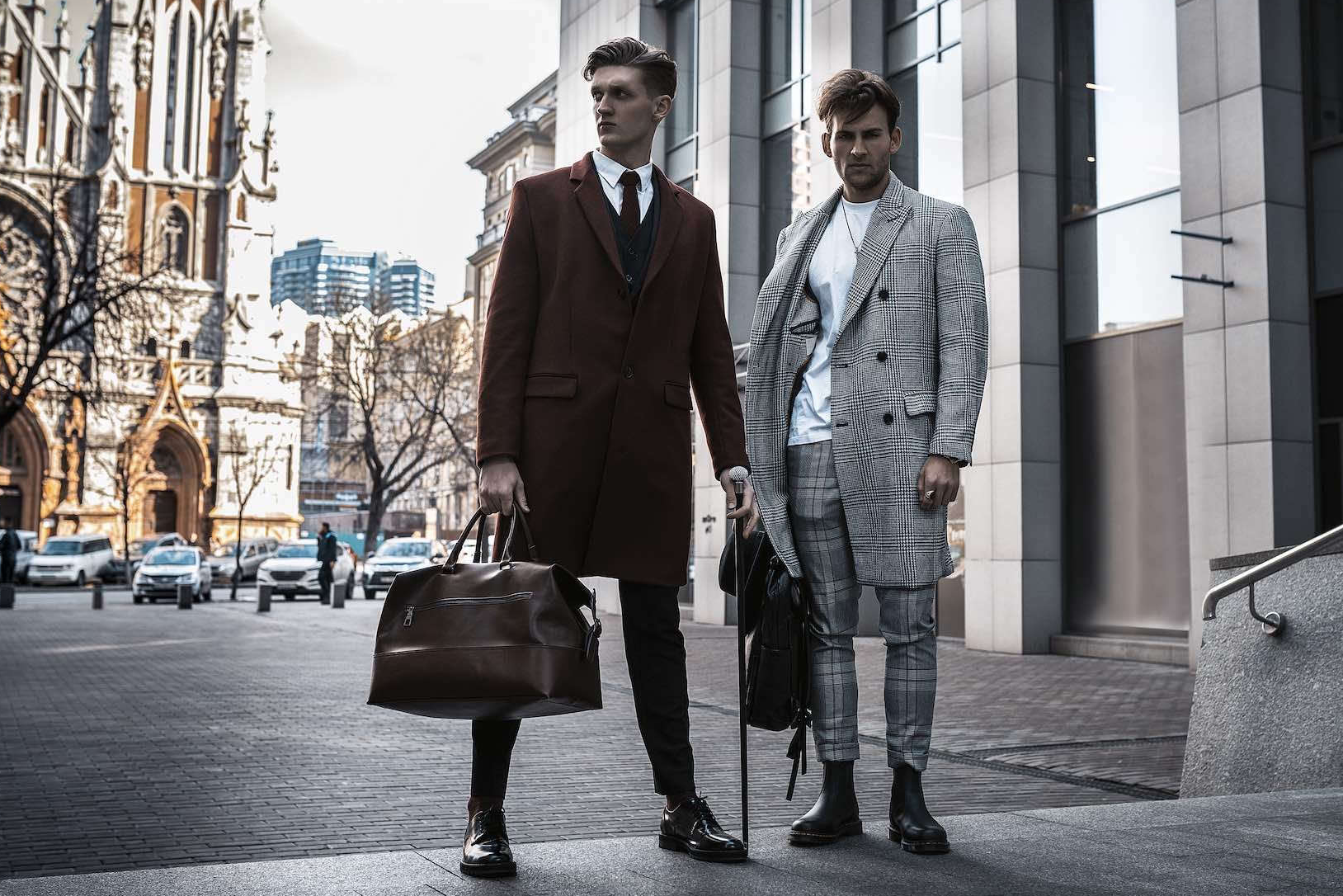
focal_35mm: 43
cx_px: 694
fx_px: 1604
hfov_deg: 45.4
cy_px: 408
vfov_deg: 31.2
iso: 250
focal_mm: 35
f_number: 3.2
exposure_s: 1/320
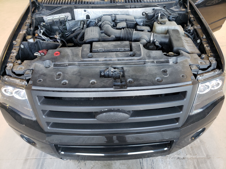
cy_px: 84
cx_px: 113
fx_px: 170
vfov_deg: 53.1
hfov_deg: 67.3
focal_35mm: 26
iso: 154
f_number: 1.5
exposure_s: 1/60.2
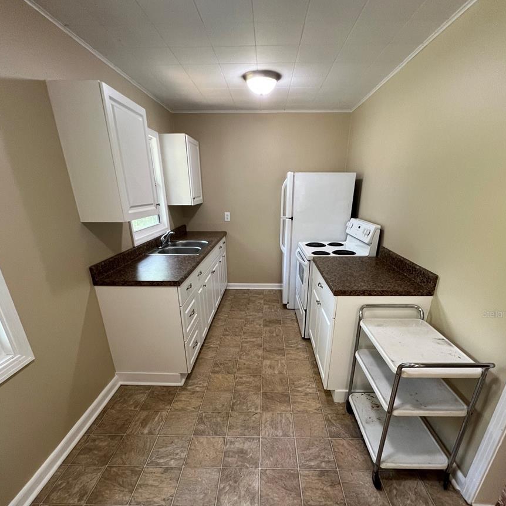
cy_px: 313
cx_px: 259
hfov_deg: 87.4
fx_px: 265
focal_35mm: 16
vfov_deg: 85.9
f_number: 1.8
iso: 200
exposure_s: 1/60
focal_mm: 1.57
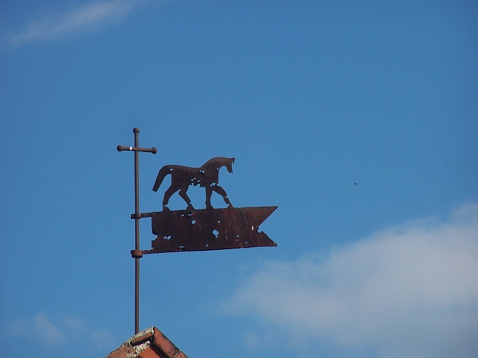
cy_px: 179
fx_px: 5245
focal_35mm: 380
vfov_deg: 3.9
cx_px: 239
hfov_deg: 5.2
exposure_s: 1/750
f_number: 5
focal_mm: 63
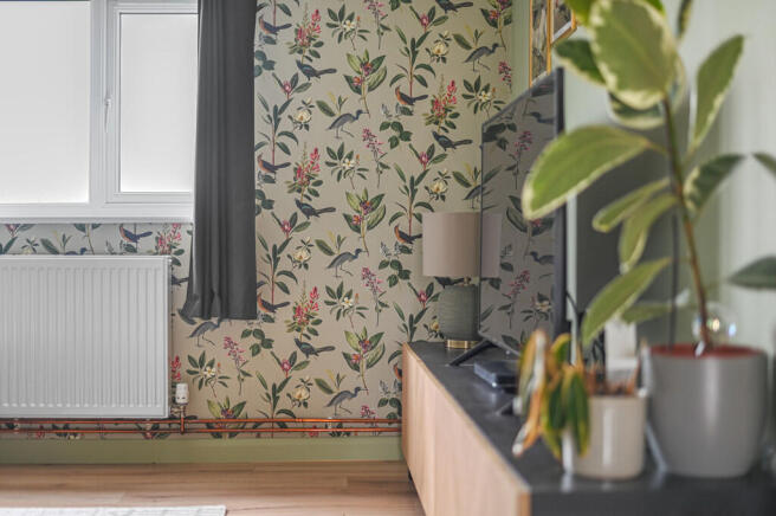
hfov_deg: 39.6
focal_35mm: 50
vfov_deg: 26.9
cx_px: 388
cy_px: 258
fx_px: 1077
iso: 400
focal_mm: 50
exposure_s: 1/2.5
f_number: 1.8
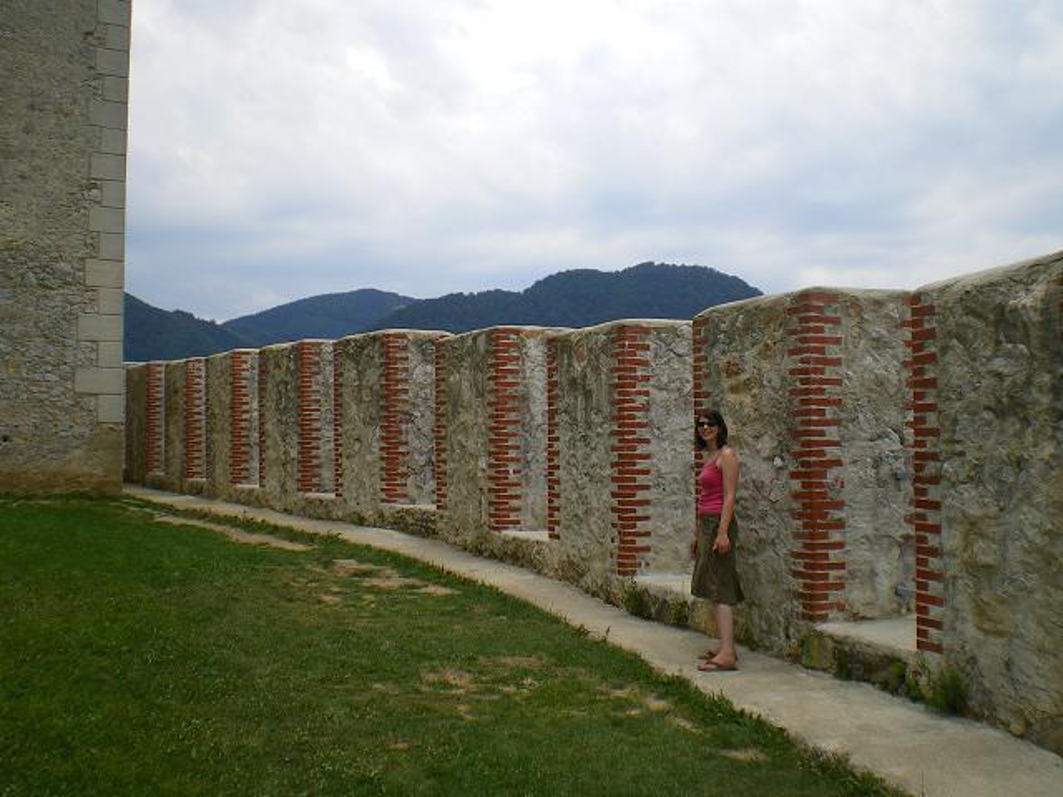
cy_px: 398
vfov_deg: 37.7
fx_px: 1167
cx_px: 532
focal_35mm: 38
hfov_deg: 49.0
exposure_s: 1/320
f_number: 4.6
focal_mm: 6.3
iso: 64
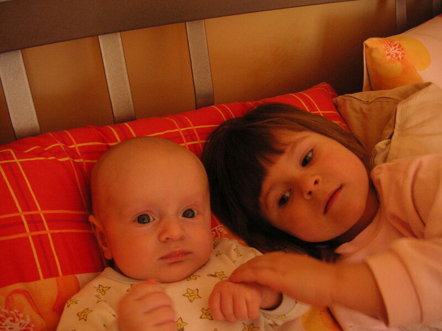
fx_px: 472
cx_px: 221
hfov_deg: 50.1
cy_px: 166
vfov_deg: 38.7
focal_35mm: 37
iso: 125
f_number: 2.8
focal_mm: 6.1
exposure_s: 1/45
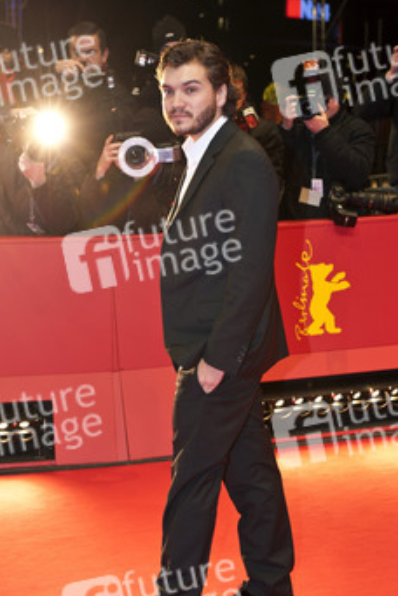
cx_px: 203
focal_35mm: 68
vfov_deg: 29.6
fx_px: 1125
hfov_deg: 20.1
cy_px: 339
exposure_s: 1/160
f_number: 4.5
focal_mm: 58
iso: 1000
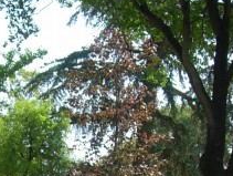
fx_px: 775
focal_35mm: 115
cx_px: 42
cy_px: 250
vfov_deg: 12.4
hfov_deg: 16.9
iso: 64
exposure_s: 1/592
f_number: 2.8
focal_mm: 7.8
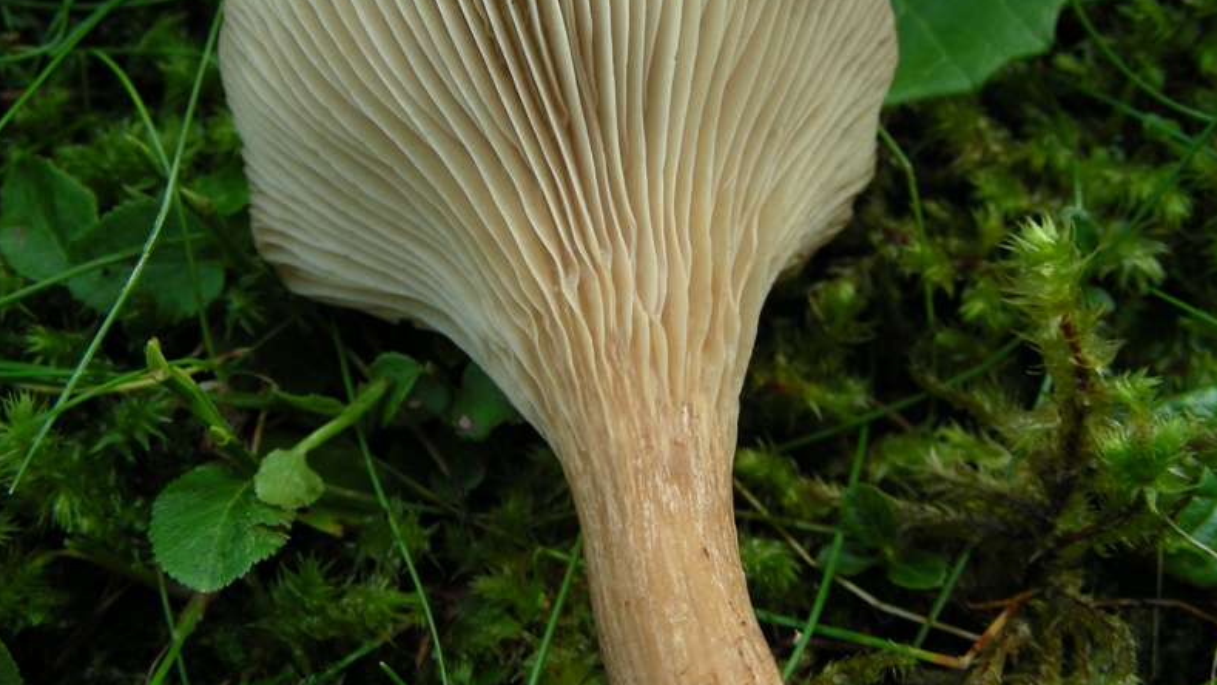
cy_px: 272
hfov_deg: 48.4
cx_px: 612
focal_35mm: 42
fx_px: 1355
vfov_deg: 28.3
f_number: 3.5
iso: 50
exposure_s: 1/35.7
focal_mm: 6.3
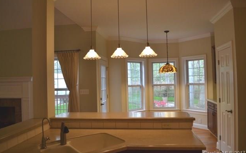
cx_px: 123
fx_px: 188
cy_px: 74
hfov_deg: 66.5
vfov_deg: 44.5
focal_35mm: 28
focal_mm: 18
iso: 400
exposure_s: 1/60
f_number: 4
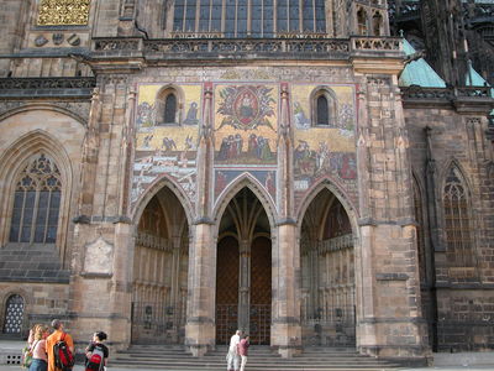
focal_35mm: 35
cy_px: 186
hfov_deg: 52.6
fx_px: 499
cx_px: 247
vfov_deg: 40.7
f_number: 4
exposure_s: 1/119
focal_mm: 8.9
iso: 100
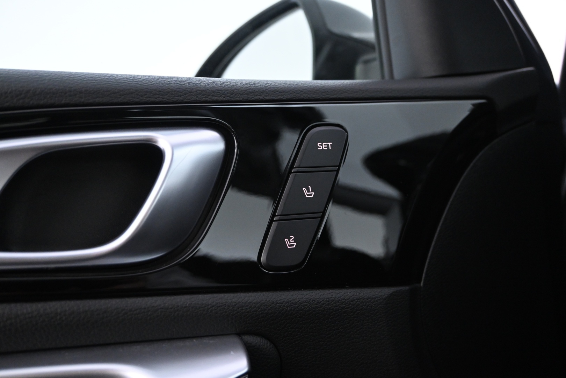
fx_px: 460
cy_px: 189
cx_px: 283
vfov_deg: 44.6
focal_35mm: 29
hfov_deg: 63.2
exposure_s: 1/30
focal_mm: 19.5
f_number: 3.8
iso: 2500
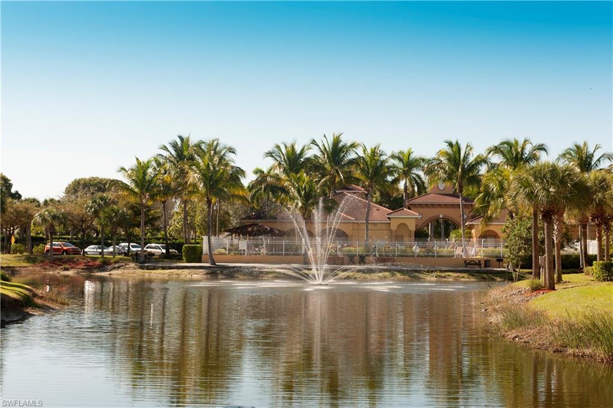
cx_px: 306
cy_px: 204
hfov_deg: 32.4
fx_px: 1055
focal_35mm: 62
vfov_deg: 21.9
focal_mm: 62
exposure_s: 1/400
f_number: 10
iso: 400
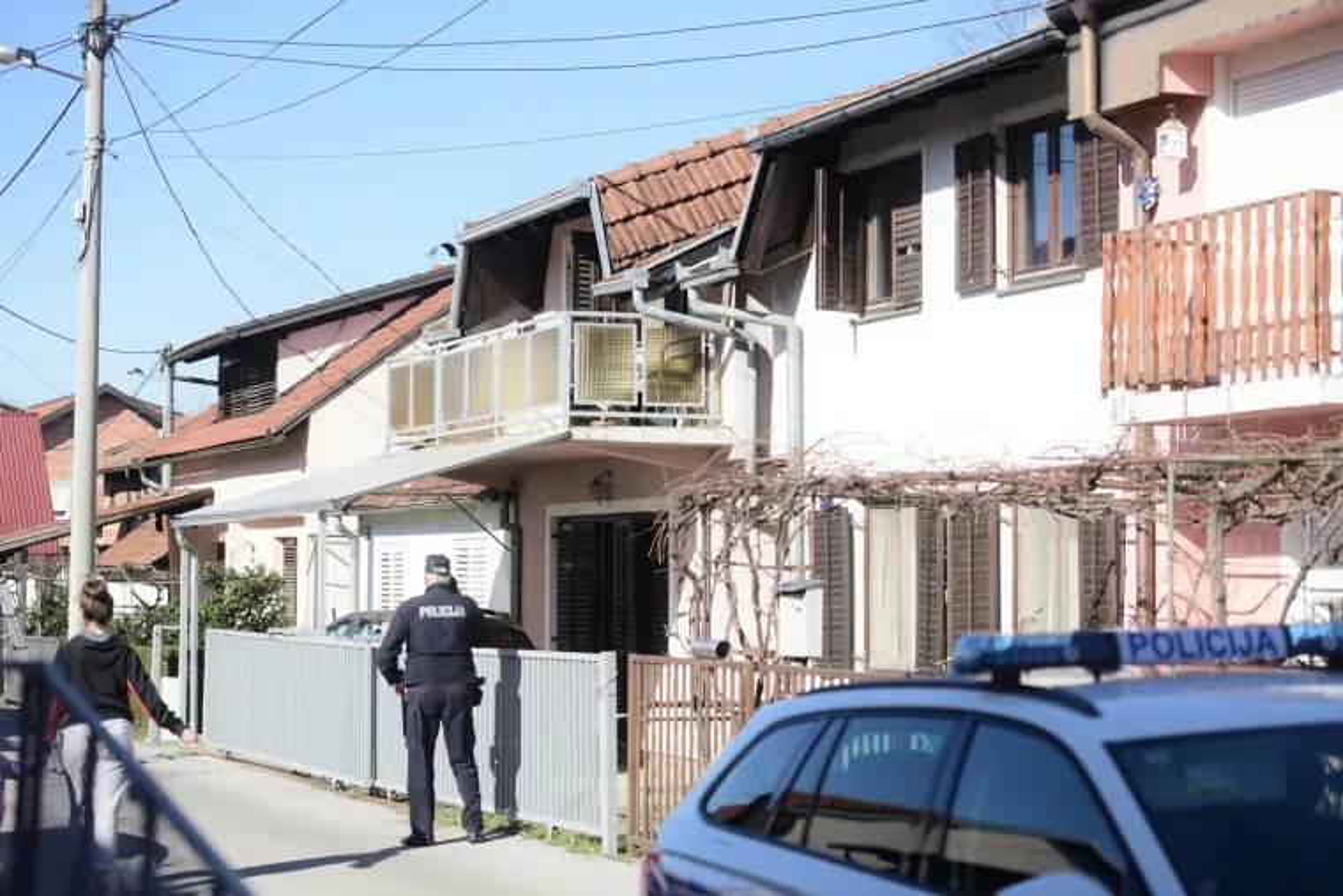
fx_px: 2612
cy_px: 448
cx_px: 672
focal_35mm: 70
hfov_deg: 28.8
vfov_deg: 19.5
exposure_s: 1/1600
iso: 160
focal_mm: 70
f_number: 2.8
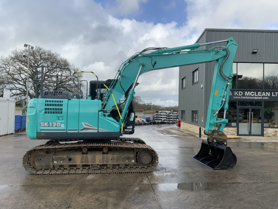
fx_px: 233
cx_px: 139
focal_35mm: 29
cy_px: 104
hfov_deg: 61.7
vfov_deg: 48.2
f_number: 1.8
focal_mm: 3
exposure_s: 1/1250
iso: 16
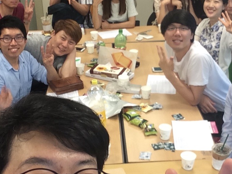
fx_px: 402
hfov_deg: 32.2
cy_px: 84
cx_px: 120
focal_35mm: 60
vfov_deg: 24.4
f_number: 2.4
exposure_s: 1/40
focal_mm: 2.15
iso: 64
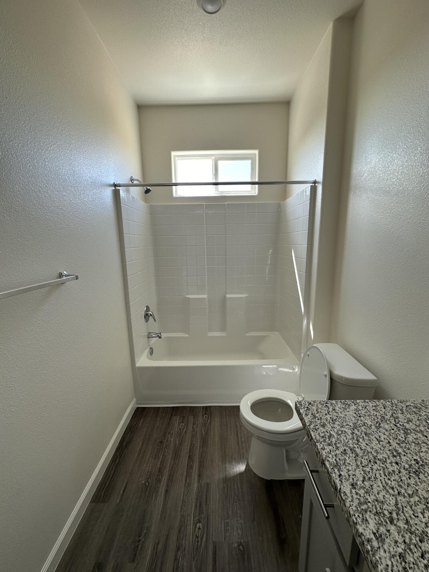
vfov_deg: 102.1
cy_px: 286
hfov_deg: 85.7
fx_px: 231
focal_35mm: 14
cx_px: 214
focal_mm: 2.22
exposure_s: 1/99
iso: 80
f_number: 2.2
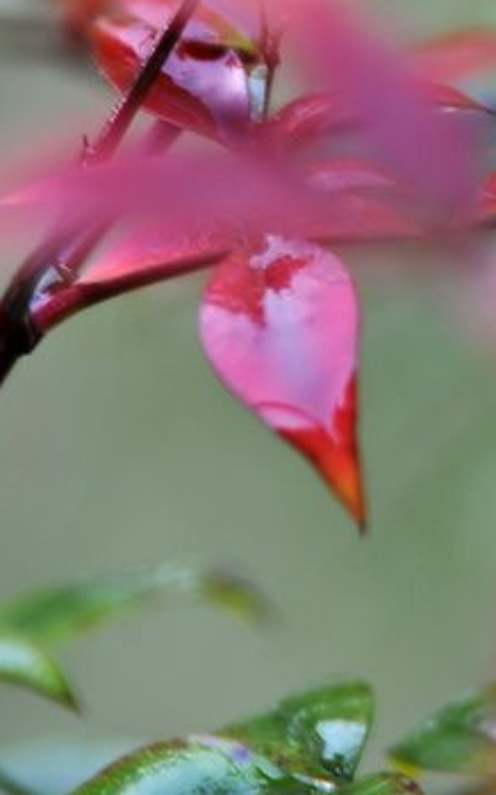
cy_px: 68
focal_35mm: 628
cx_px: 534
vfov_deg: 3.3
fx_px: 13588
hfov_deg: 2.1
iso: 200
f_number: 6.3
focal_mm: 210
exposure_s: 1/10
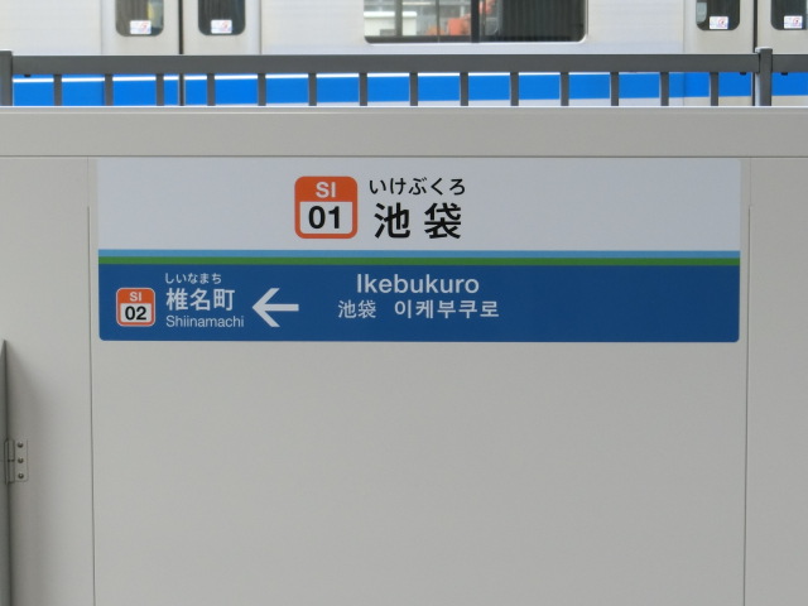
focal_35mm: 124
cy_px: 303
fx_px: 2894
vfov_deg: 12.0
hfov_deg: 15.9
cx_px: 404
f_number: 5.7
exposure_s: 1/125
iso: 500
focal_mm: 22.1
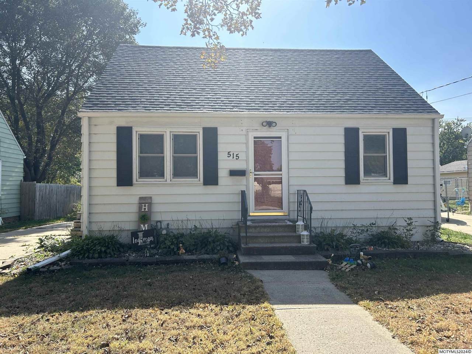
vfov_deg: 53.1
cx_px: 236
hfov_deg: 67.3
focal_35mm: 26
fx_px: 355
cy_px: 177
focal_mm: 5.7
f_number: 1.5
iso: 50
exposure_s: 1/2008
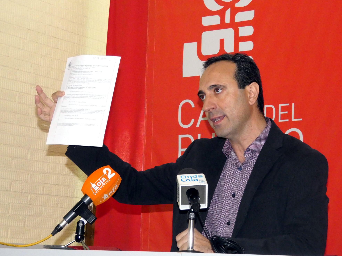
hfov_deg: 21.1
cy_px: 128
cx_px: 171
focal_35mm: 93
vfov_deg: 15.9
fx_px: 919
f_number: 4.7
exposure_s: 1/60
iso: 800
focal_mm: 16.6
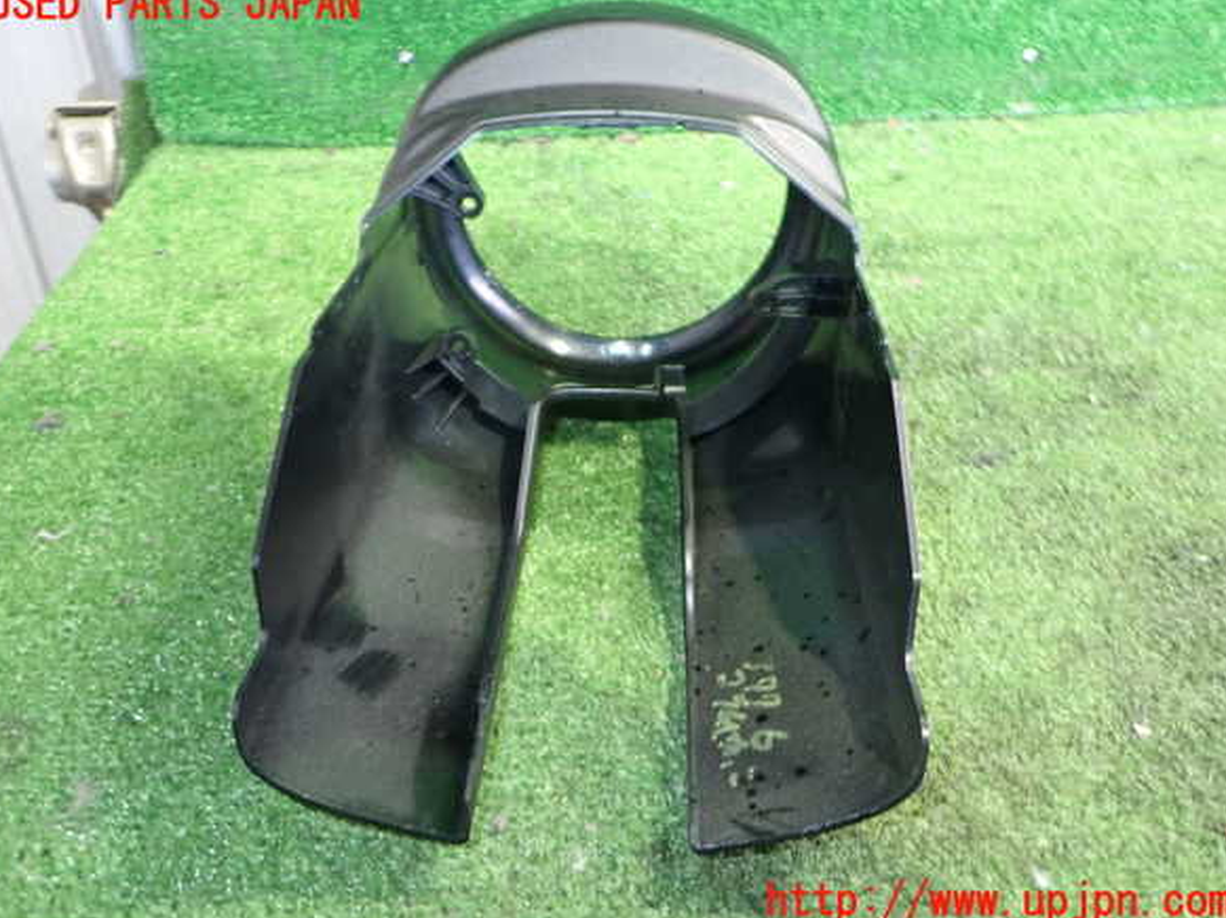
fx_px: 1097
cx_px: 610
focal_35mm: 31
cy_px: 454
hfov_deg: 58.4
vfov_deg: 45.4
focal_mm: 5.4
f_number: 2.3
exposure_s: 1/25
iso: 800
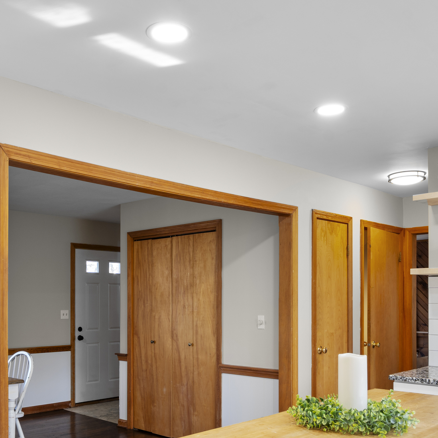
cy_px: 301
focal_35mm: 38
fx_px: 544
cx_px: 196
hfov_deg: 43.8
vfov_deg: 43.1
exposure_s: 1/1.67
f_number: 9
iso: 200
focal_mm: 16
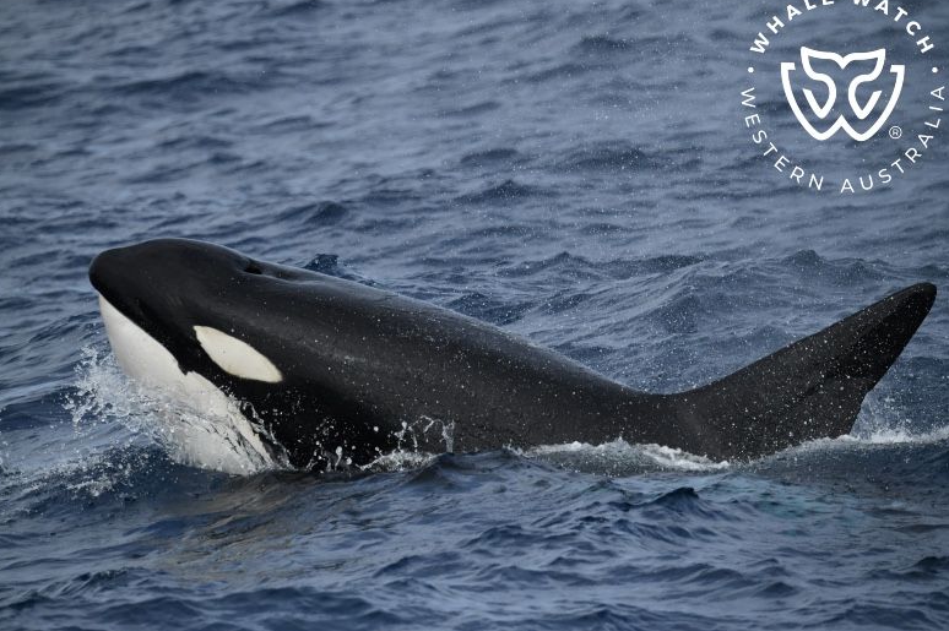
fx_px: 10353
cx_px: 462
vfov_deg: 3.5
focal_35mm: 393
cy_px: 309
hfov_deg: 5.2
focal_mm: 380
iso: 1100
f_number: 6
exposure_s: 1/8000
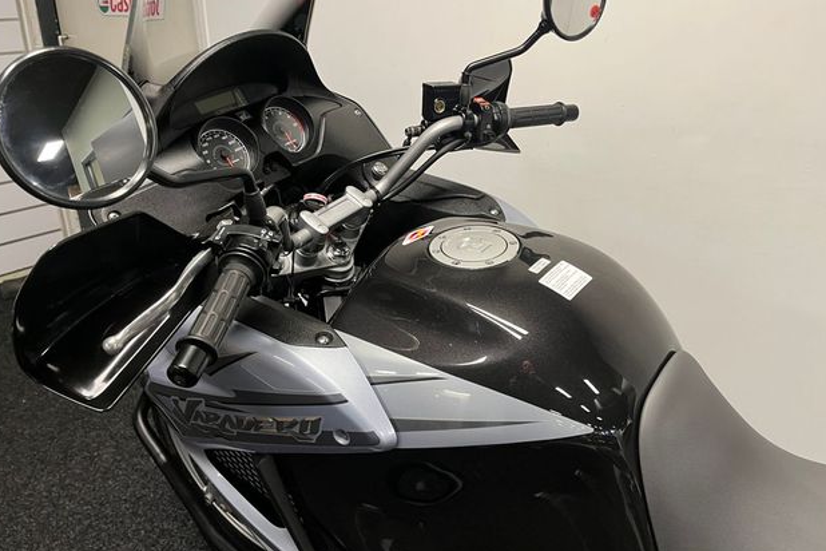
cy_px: 267
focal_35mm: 28
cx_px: 410
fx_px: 642
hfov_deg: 65.5
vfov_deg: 46.4
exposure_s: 1/50
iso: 100
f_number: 1.6
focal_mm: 5.1
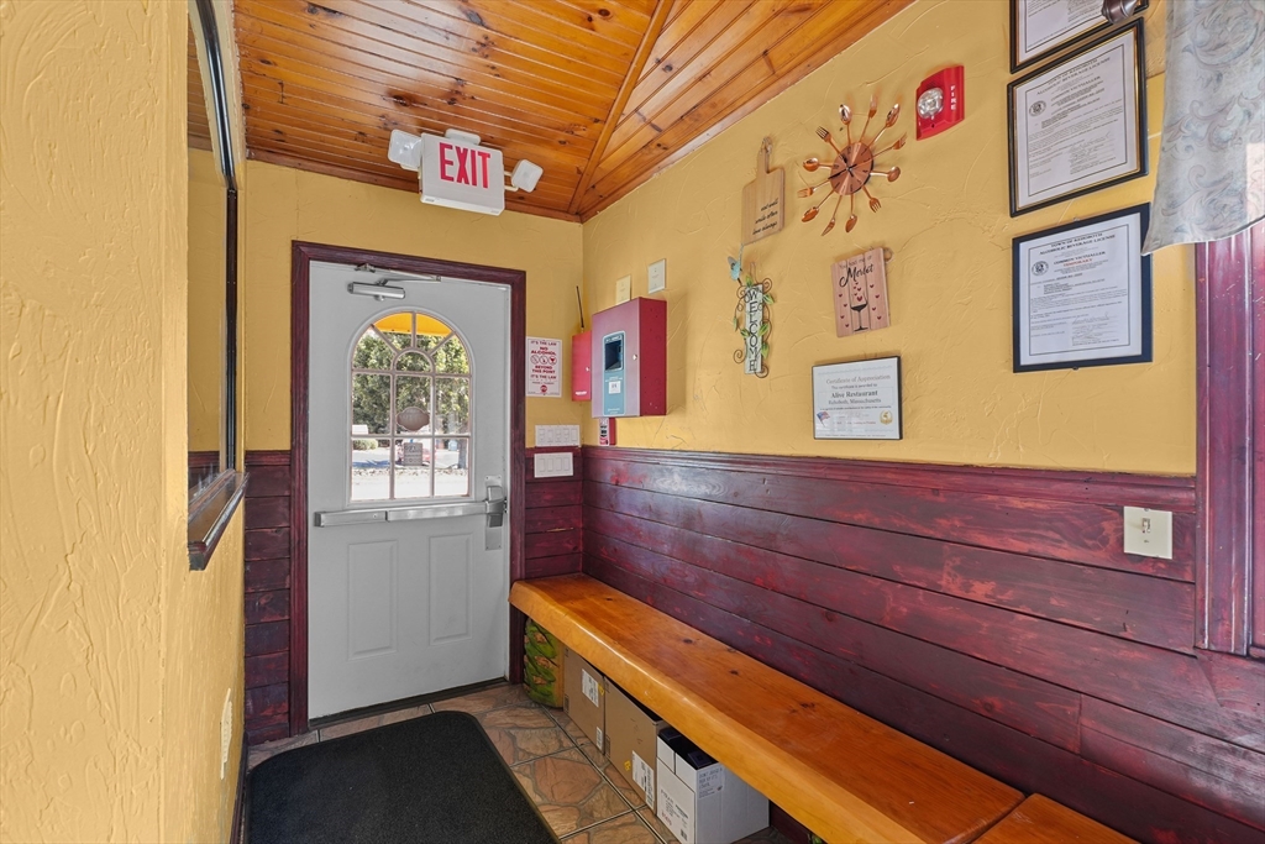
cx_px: 632
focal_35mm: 16
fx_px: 562
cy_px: 422
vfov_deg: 73.8
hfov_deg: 96.7
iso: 400
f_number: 6.3
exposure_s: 1/8
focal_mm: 11
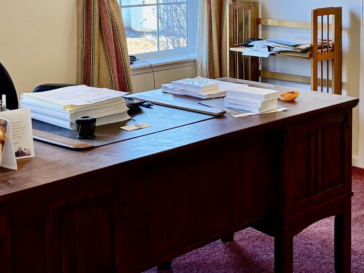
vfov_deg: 20.4
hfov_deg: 26.6
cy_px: 41
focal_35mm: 71
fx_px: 747
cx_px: 315
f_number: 1.78
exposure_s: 1/120
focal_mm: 6.76
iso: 200
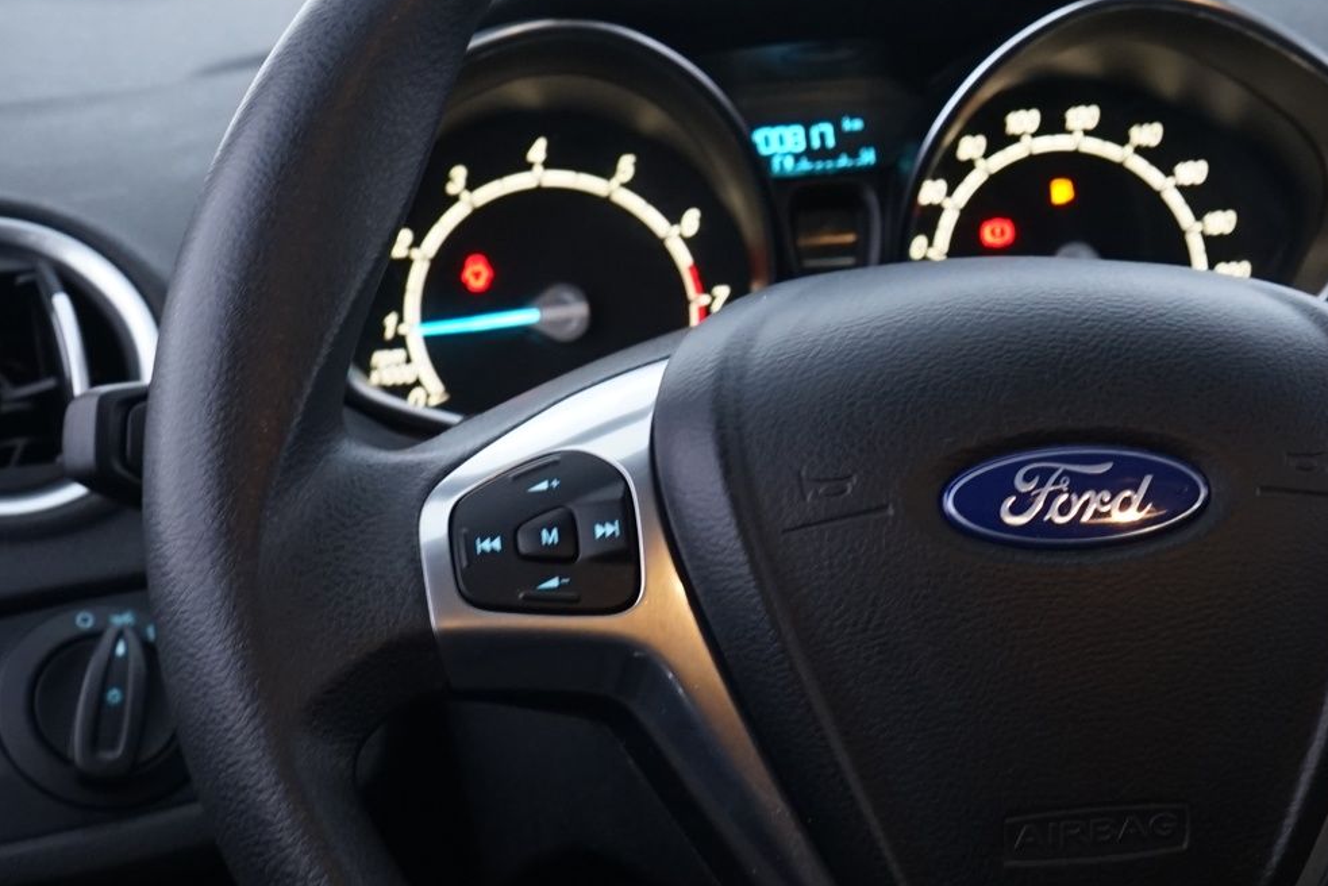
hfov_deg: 22.0
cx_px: 1342
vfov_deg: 15.4
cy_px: 479
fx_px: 3284
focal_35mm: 89
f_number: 5.6
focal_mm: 35
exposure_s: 1/6
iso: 1000
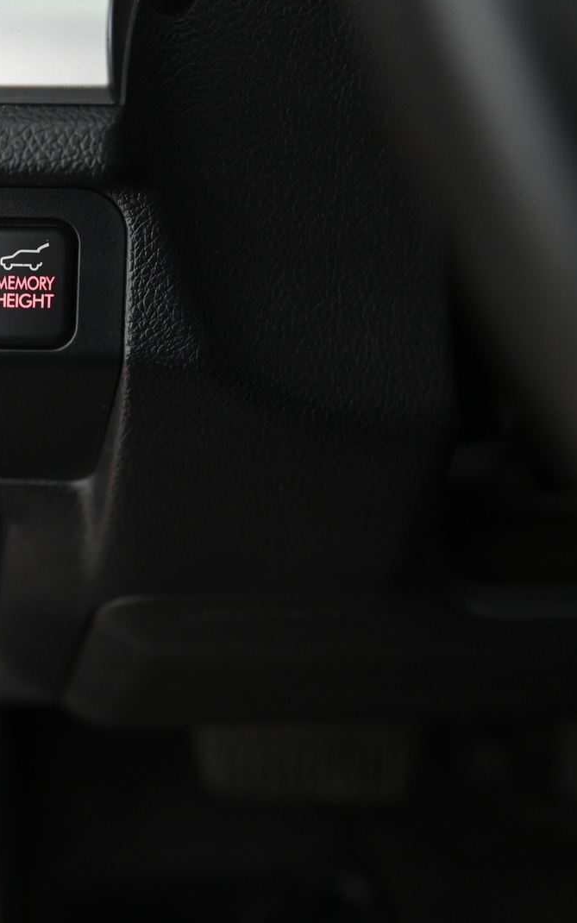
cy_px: 459
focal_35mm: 68
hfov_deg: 18.4
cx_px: -64
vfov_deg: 30.2
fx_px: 1710
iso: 2000
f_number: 4
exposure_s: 1/15
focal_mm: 44
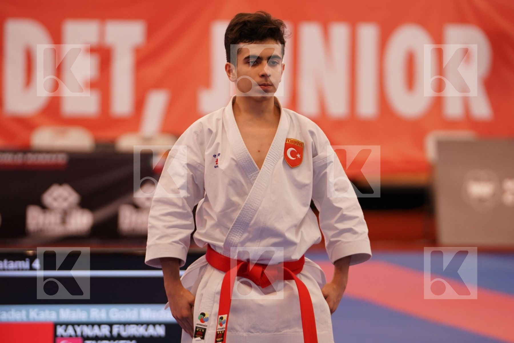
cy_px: 172
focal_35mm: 225
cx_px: 257
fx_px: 3212
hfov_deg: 9.1
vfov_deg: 6.1
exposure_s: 1/500
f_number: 2.8
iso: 800
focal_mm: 150
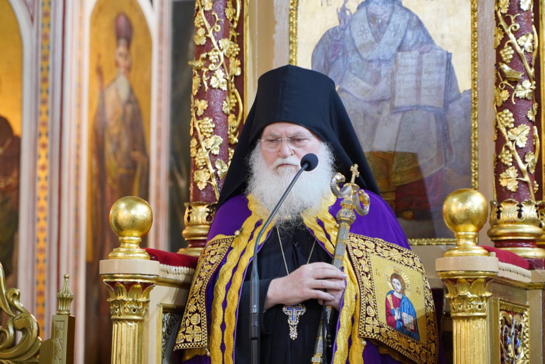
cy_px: 182
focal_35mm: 112
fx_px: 1696
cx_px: 272
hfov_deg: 18.3
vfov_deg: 12.2
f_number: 3.2
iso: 1600
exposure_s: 1/200
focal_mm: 75
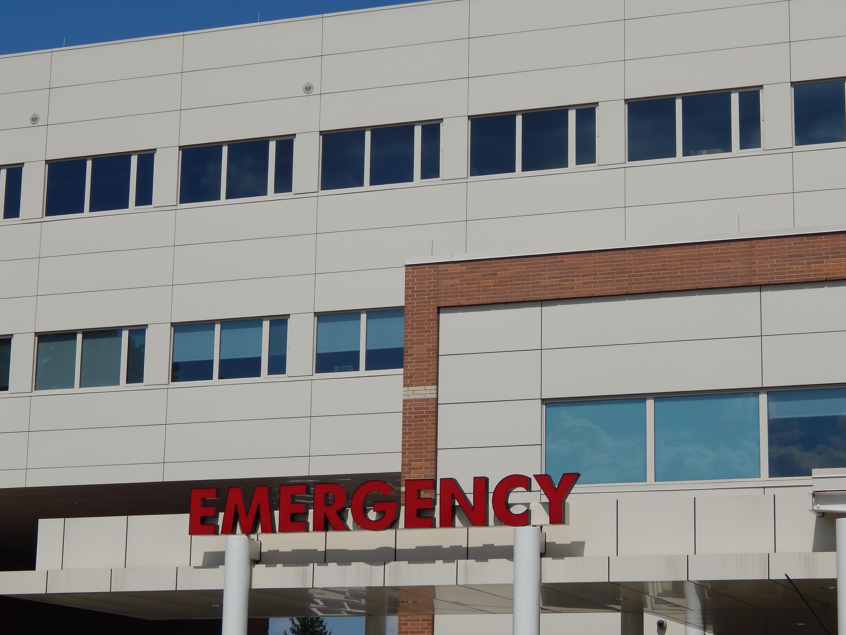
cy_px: 318
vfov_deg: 17.2
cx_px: 423
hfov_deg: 22.8
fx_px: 2102
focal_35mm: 86
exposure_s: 1/800
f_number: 8.6
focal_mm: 15.3
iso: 125
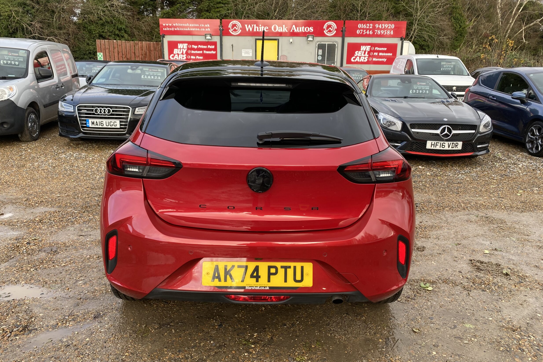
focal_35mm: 28
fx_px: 422
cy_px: 197
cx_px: 271
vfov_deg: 46.4
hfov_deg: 65.5
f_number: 1.8
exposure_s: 1/181
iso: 32
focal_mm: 4.25
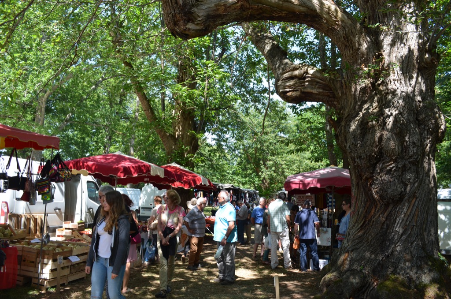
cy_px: 150
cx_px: 226
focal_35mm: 27
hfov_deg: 67.5
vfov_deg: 47.7
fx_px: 338
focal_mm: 18
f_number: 6.3
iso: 200
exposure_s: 1/160
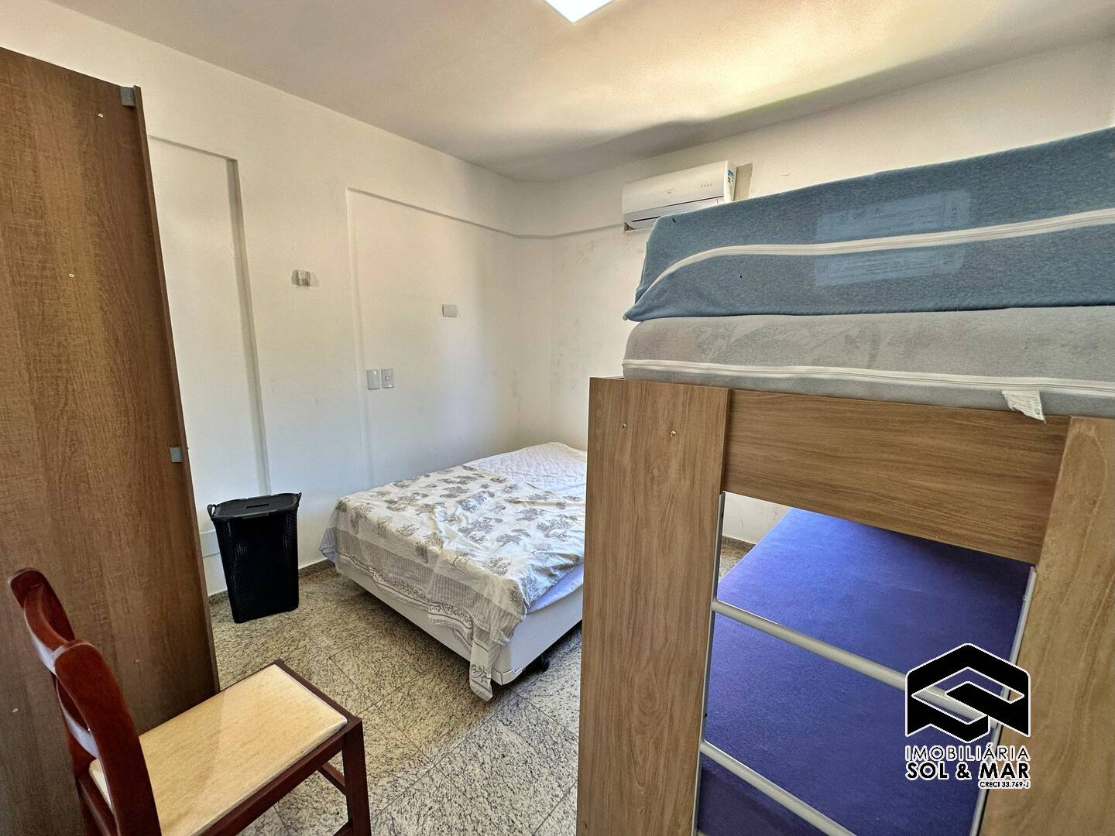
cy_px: 418
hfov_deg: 102.1
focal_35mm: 14
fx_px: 451
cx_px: 558
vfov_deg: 85.7
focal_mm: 2.22
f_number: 2.2
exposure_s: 1/120
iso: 125
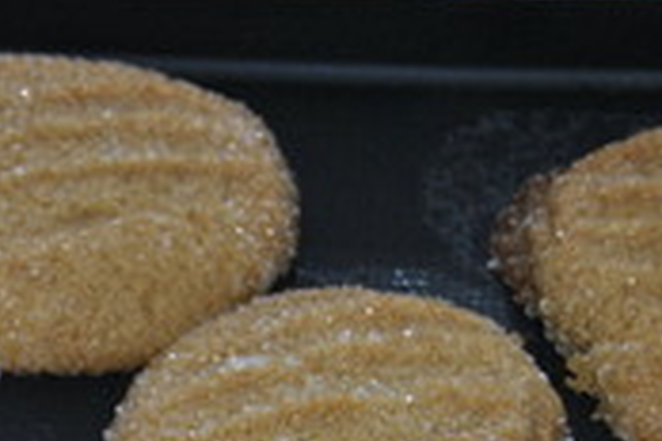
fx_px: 3972
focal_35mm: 216
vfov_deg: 6.3
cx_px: -57
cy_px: 622
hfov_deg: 9.4
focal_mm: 50
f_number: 5.6
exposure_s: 1/60
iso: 200
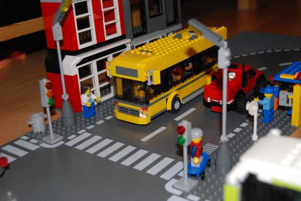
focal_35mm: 57
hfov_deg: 35.0
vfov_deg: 23.8
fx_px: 477
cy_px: 100
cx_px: 150
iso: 1600
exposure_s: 1/60
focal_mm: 38
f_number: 5.6
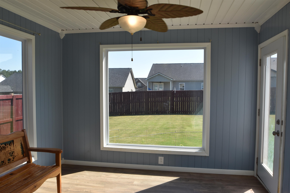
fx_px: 230
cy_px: 96
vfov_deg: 45.7
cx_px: 145
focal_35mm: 28
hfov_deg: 64.6
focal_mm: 19
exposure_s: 1/250
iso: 250
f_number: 8
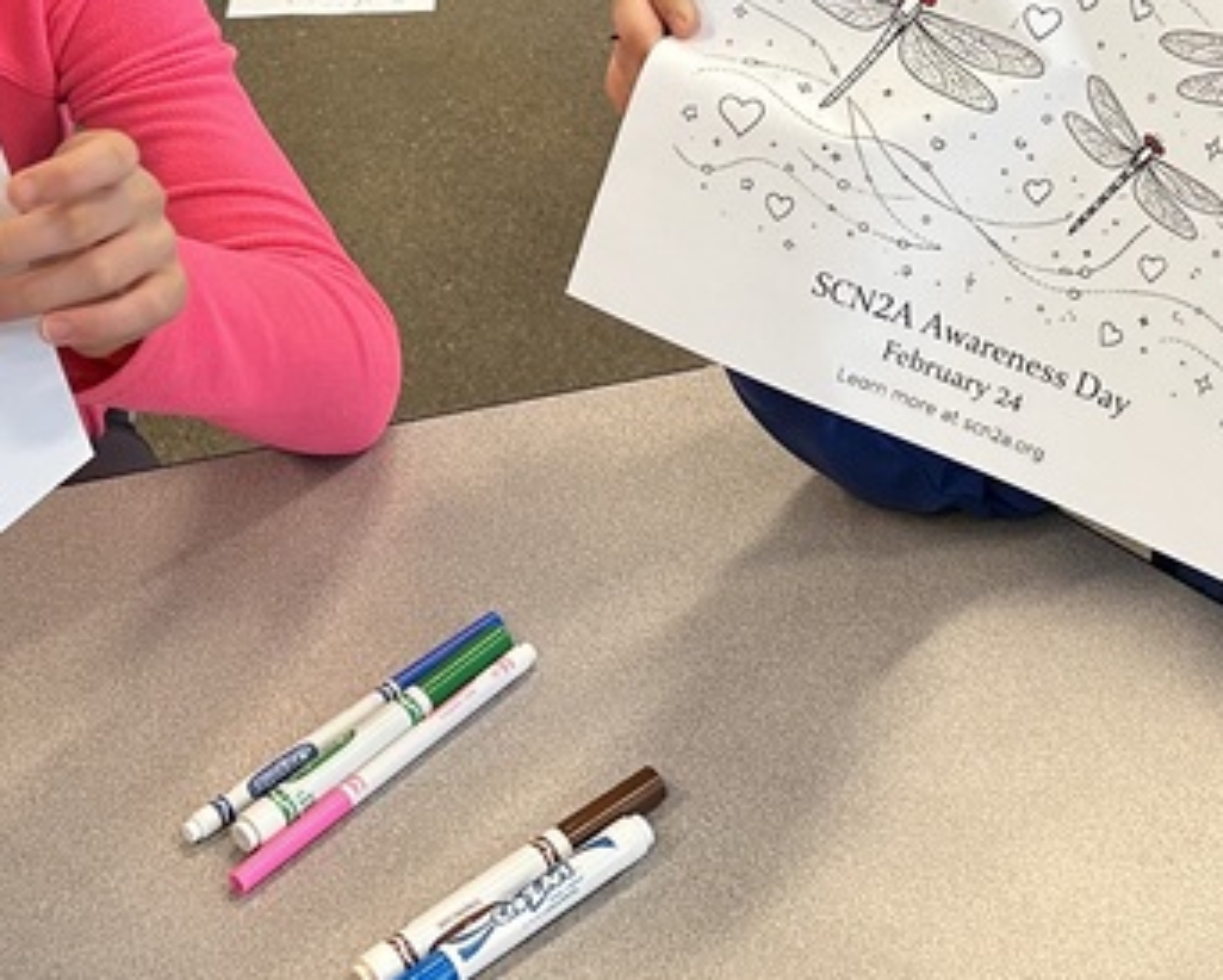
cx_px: 572
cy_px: 82
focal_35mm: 76
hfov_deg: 25.0
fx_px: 2752
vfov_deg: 19.8
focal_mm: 5.7
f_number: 1.5
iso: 100
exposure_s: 1/100
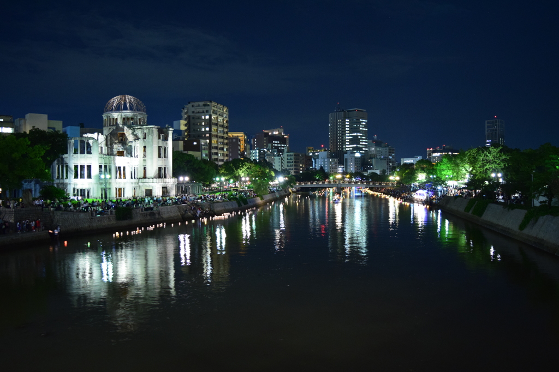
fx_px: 466
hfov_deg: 61.9
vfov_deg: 43.6
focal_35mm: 30
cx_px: 280
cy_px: 186
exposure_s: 1/3
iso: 2000
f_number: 3.5
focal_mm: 20
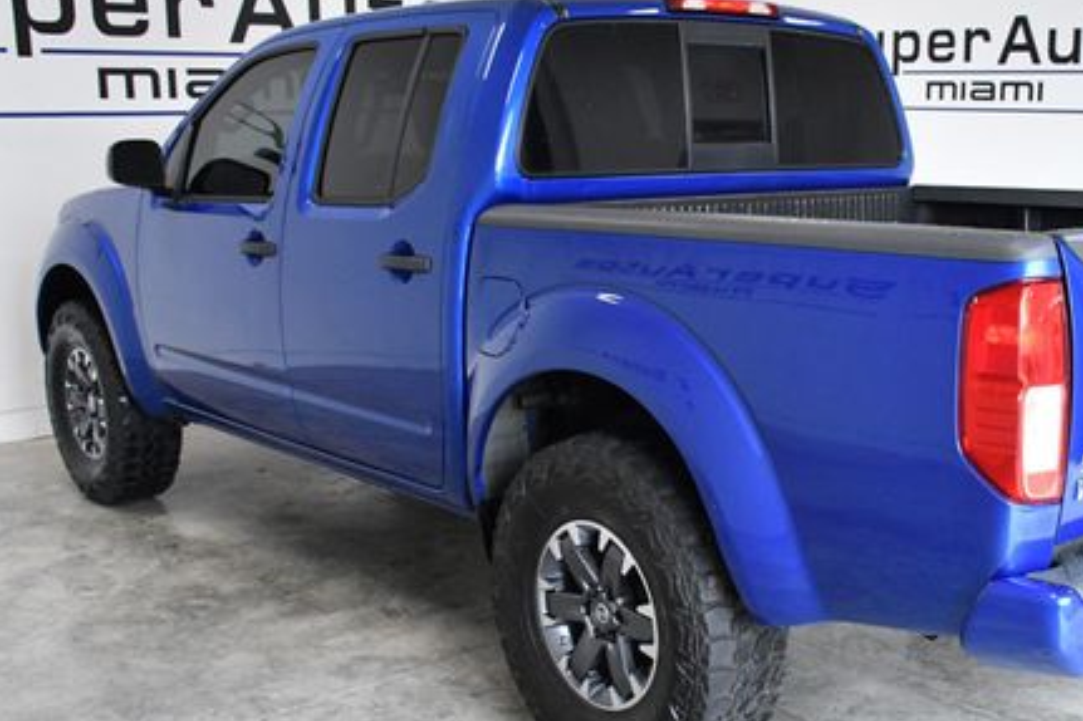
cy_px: 397
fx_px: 1473
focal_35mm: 49
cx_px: 736
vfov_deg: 27.5
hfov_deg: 39.8
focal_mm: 22
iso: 2500
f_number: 9
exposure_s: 1/320
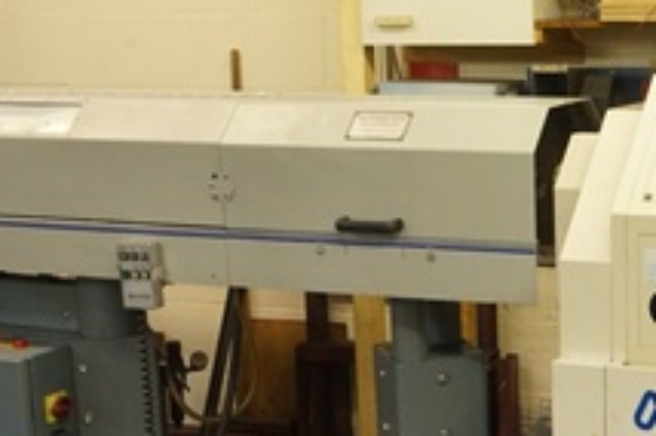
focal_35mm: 81
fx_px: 1474
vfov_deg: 16.7
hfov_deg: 24.1
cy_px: 329
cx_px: 633
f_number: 4
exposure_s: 1/160
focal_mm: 16
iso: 1600
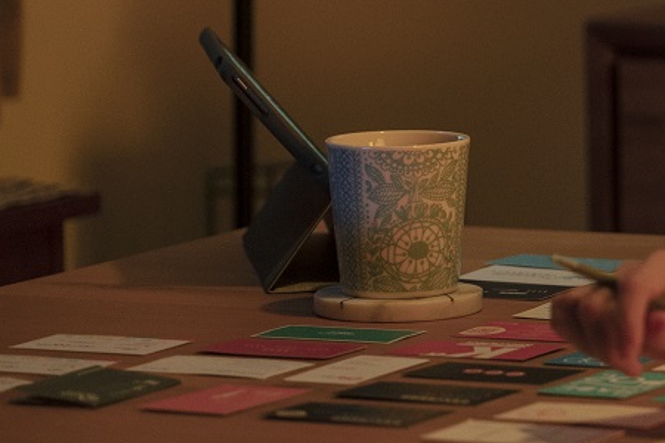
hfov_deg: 7.6
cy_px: -136
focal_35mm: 263
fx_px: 4858
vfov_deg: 5.2
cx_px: 1094
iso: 1250
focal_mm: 79
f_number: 2.8
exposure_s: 1/100
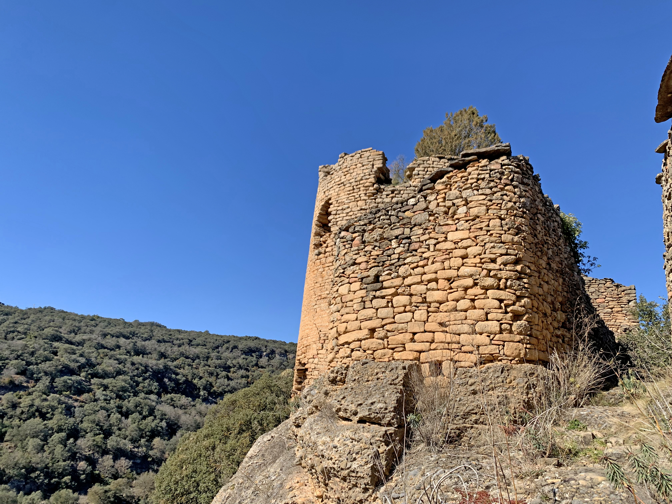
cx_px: 336
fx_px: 505
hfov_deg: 67.3
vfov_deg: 53.1
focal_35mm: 26
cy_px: 252
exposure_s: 1/1916
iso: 25
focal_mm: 4.25
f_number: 1.8
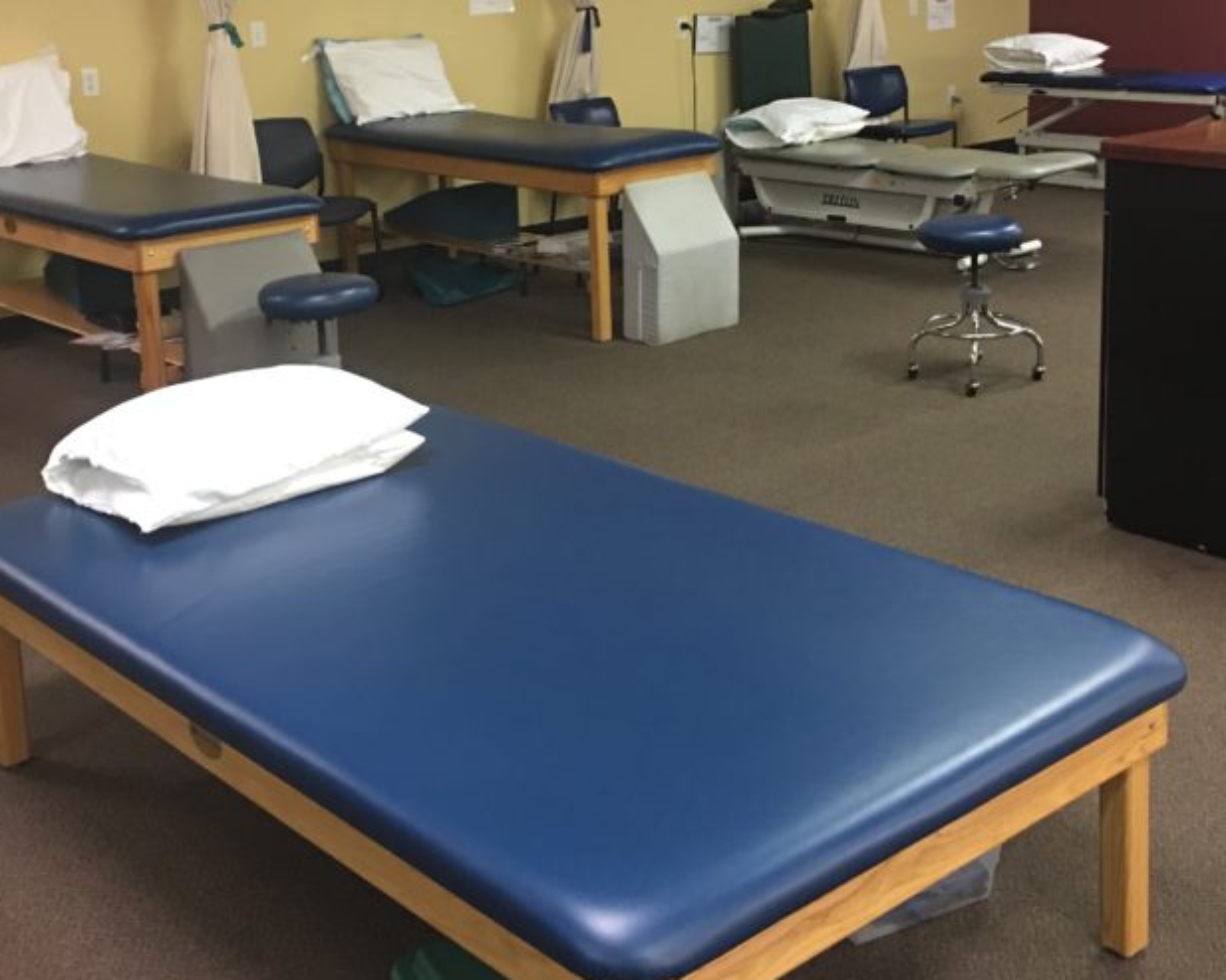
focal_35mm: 47
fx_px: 1705
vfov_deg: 31.5
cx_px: 638
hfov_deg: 39.6
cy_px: 254
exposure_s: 1/10
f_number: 2.2
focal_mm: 4.15
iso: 100
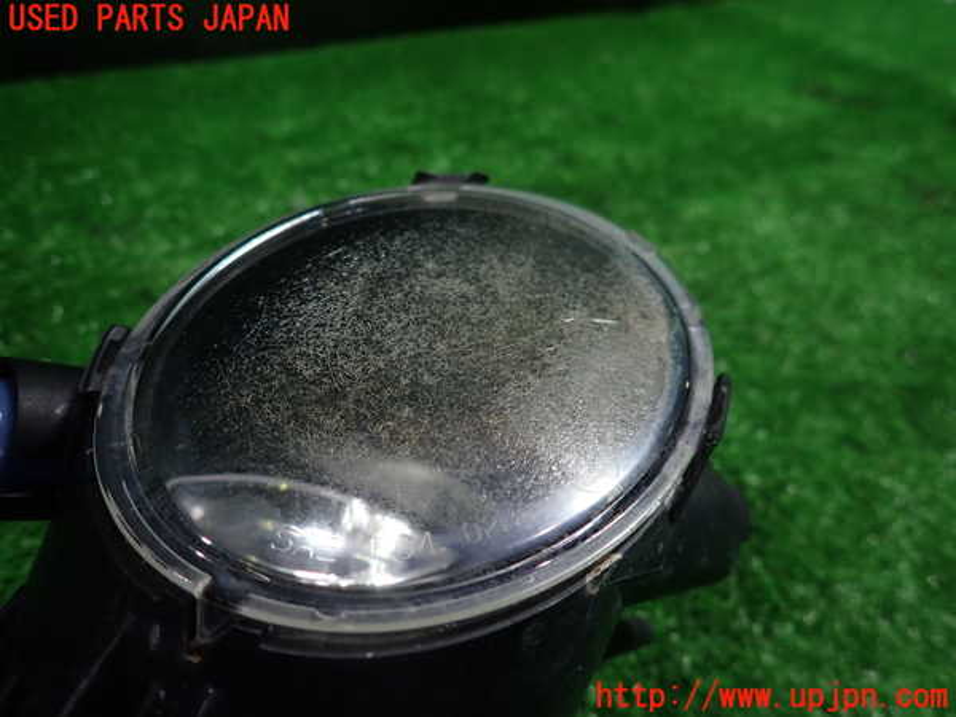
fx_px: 690
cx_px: 478
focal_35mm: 25
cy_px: 358
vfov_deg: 54.9
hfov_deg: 69.4
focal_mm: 4.5
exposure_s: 1/60
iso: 200
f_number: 2
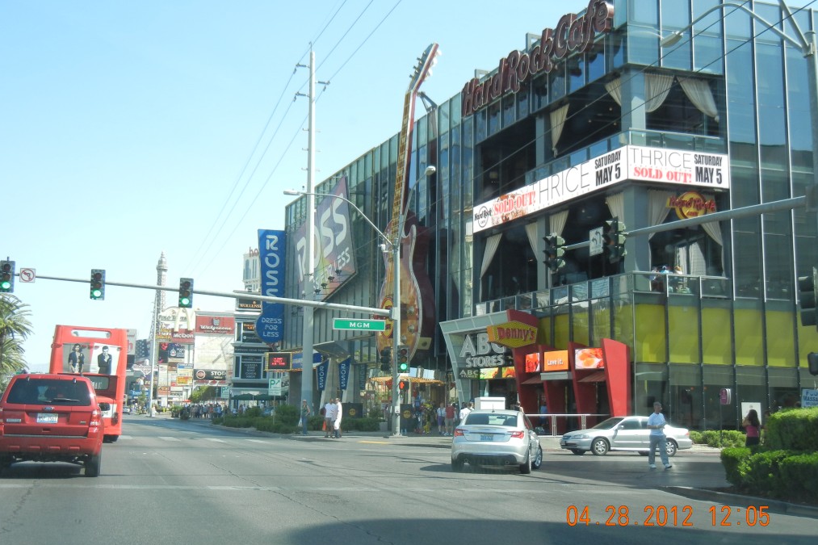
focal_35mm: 41
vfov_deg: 32.6
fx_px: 931
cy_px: 270
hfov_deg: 47.4
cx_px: 407
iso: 160
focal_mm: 7.1
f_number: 3.7
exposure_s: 1/393
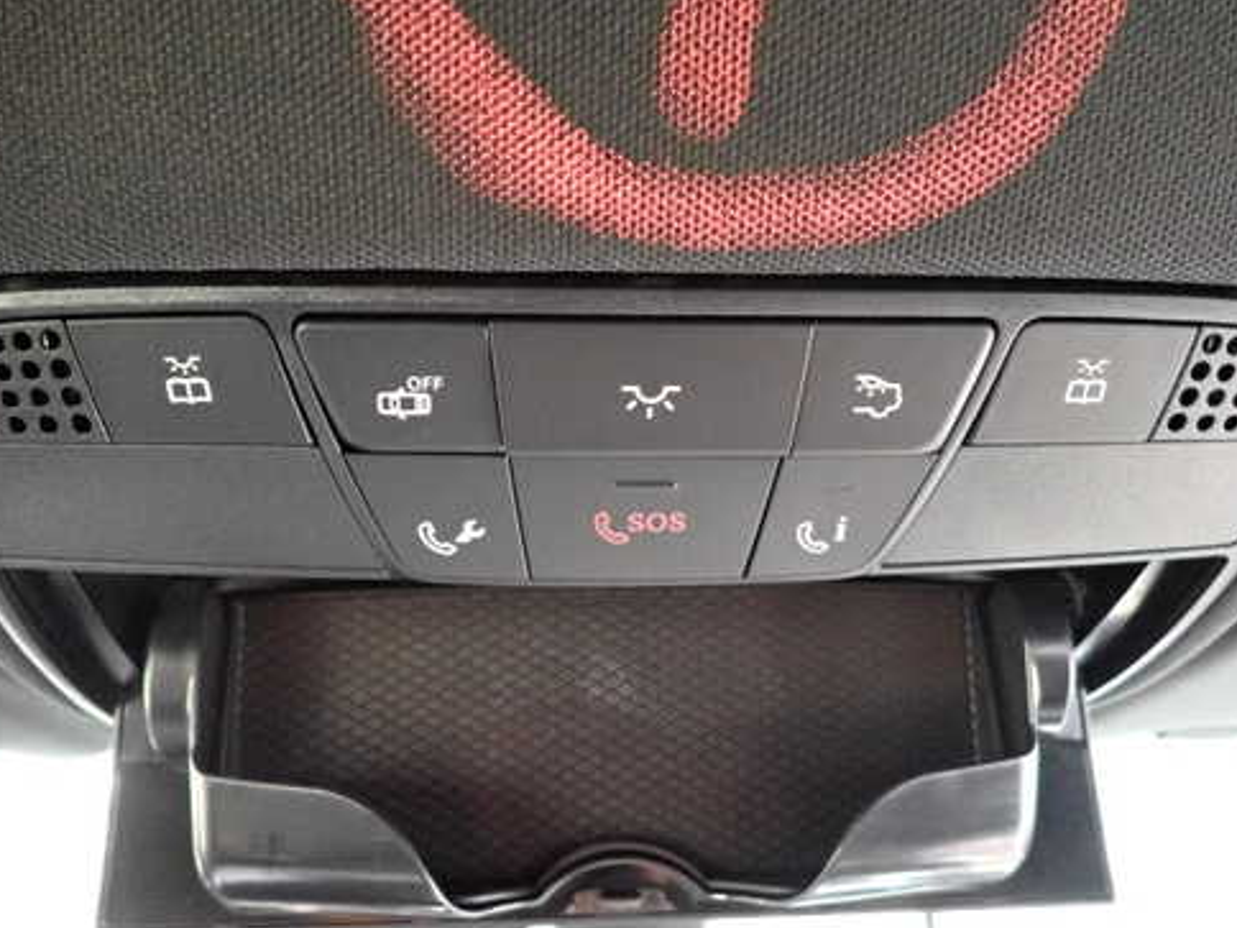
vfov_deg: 45.4
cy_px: 486
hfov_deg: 58.3
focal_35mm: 31
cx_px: 606
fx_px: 1108
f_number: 2
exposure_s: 1/125
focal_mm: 4.5
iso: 2500
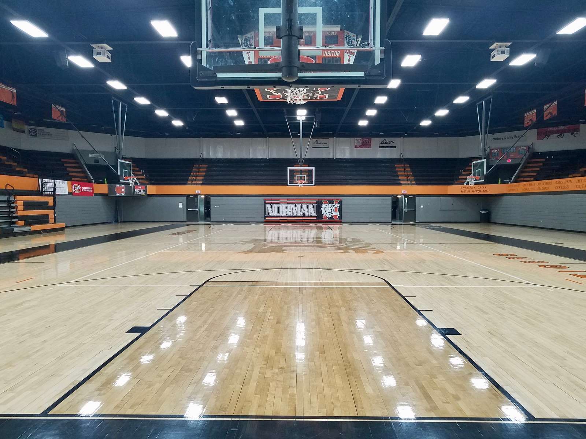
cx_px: 293
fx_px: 440
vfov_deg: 53.1
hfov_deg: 67.3
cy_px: 220
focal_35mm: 26
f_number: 1.7
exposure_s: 1/60
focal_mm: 4.2
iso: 160
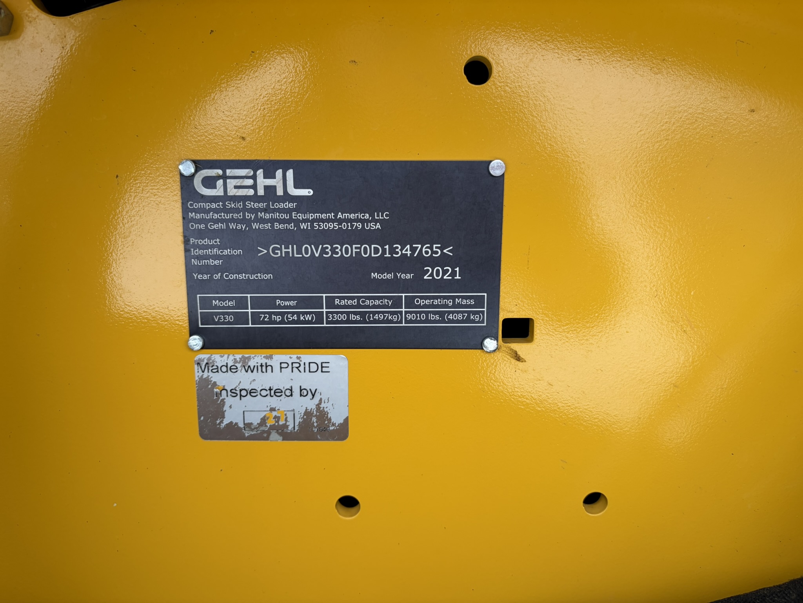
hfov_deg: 67.3
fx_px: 603
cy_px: 302
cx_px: 402
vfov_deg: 53.1
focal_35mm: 26
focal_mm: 5.96
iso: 40
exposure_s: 1/178
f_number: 1.6
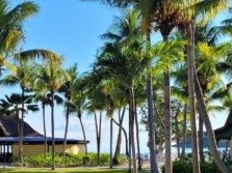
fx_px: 469
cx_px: -49
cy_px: 181
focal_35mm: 70
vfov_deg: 20.2
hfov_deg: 25.0
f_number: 1.8
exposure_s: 1/1248
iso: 40
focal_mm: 5.4
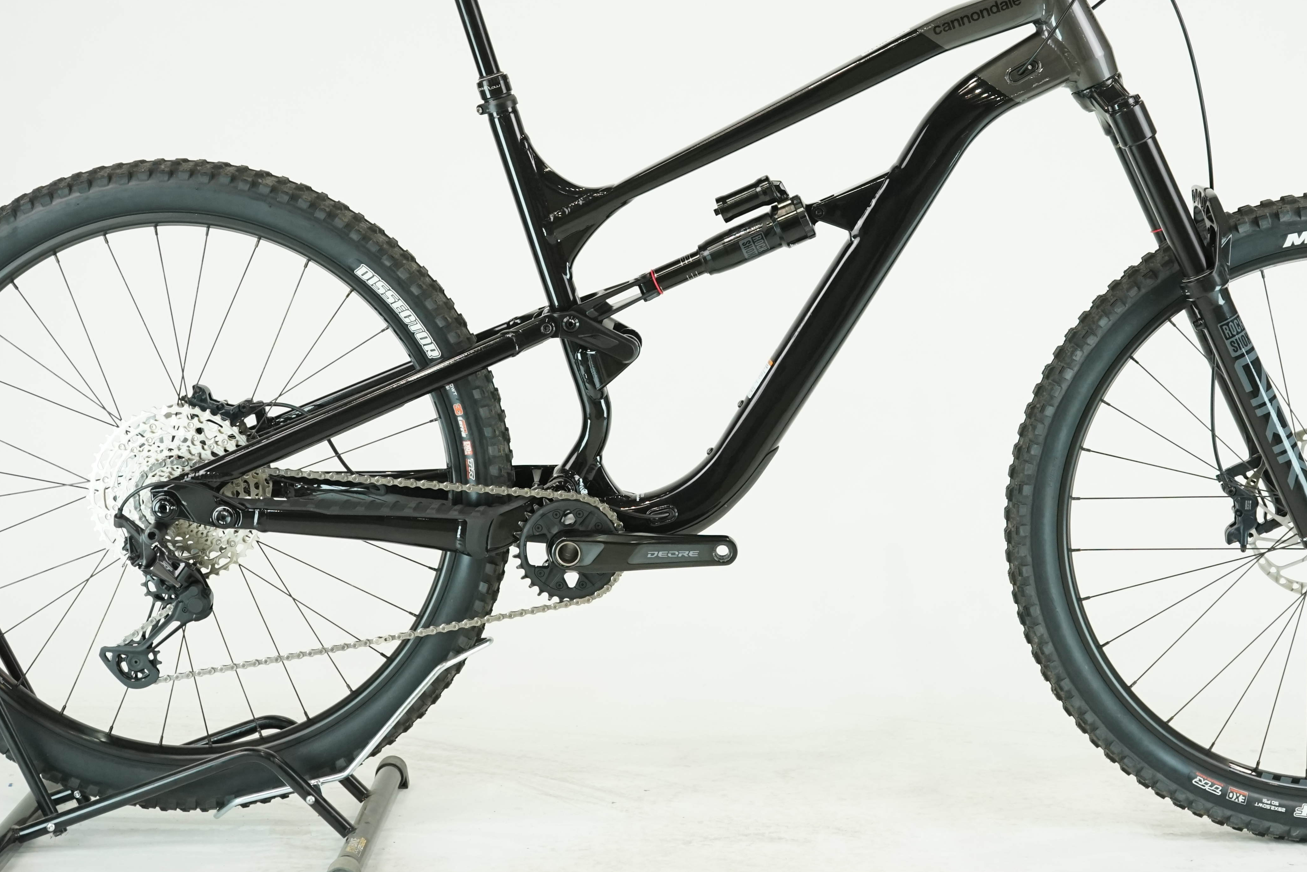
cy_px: 263
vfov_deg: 19.9
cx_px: 752
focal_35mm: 68
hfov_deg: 29.6
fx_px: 2469
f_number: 5.6
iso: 1600
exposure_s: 1/200
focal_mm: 47
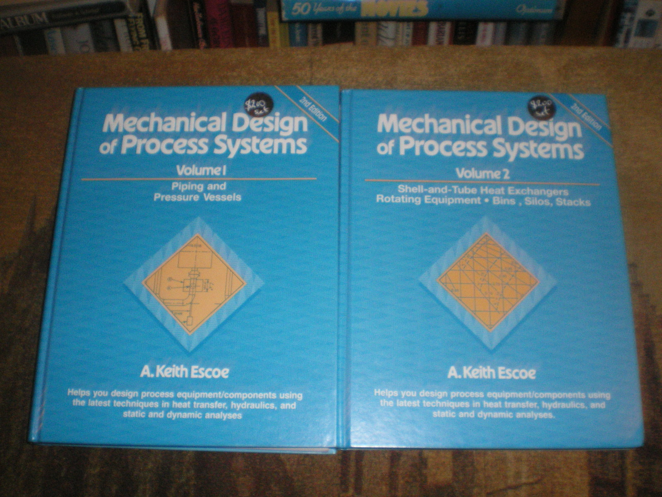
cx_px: 331
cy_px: 248
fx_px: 727
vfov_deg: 37.7
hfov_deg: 49.0
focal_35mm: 38
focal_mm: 6.3
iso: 400
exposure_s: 1/50
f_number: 4.6
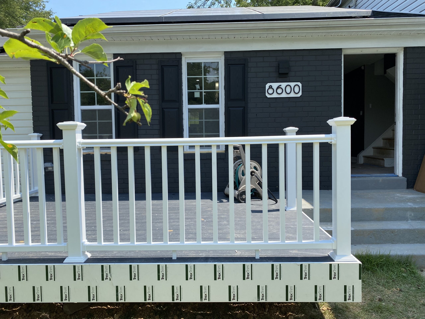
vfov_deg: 53.1
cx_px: 212
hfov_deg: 67.3
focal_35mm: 26
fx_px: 319
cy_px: 160
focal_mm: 4.25
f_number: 1.8
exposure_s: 1/1653
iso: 32
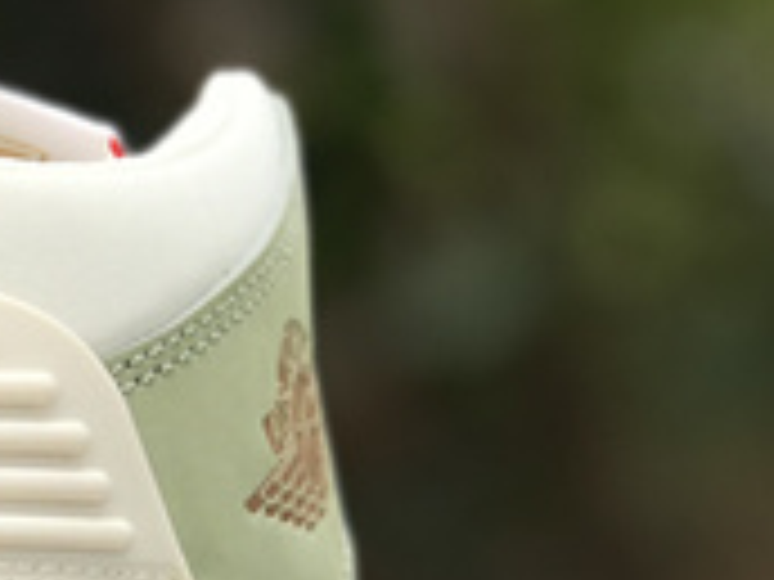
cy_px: 686
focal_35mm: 245
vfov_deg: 6.0
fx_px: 5478
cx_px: -562
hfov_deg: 7.8
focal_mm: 6.6
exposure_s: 1/227
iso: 20
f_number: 2.8
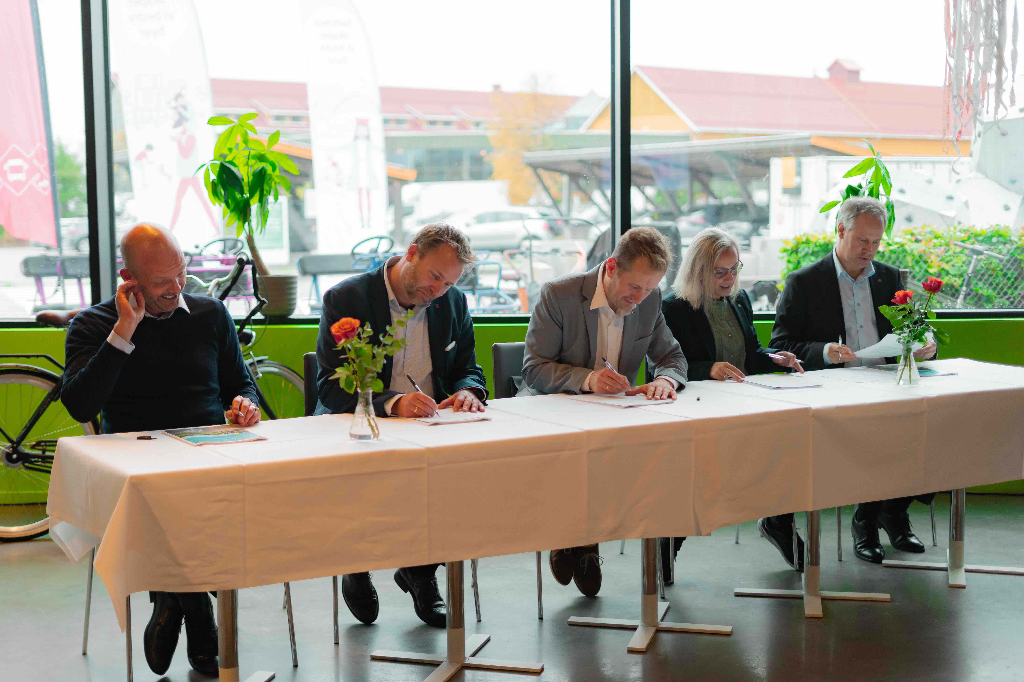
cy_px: 341
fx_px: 1422
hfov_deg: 39.6
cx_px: 512
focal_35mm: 50
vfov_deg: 27.0
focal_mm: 50
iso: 800
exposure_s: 1/800
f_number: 1.8
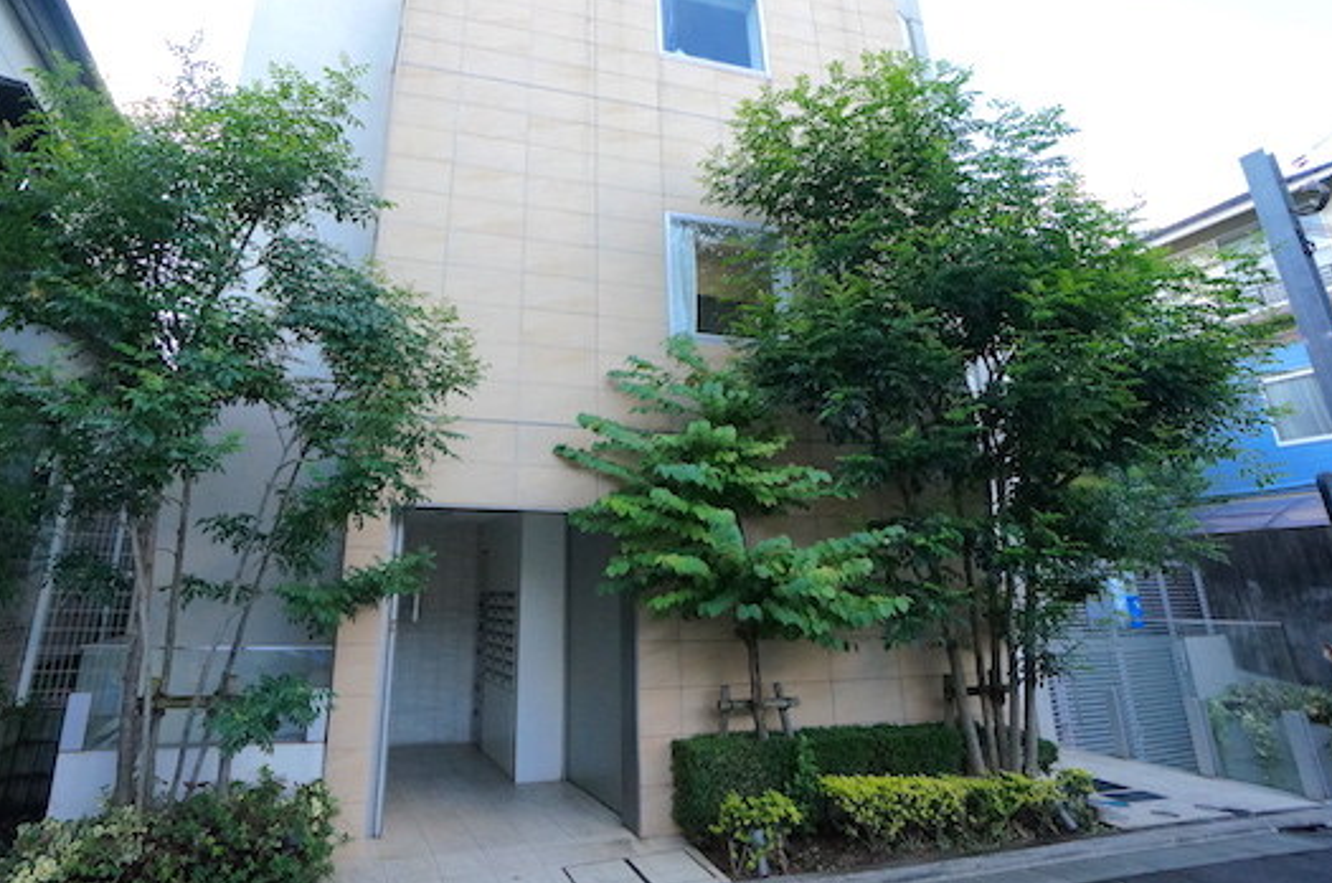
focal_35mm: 18
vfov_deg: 66.6
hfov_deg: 89.7
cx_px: 586
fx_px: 665
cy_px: 358
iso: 1600
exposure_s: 1/250
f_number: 8
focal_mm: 10
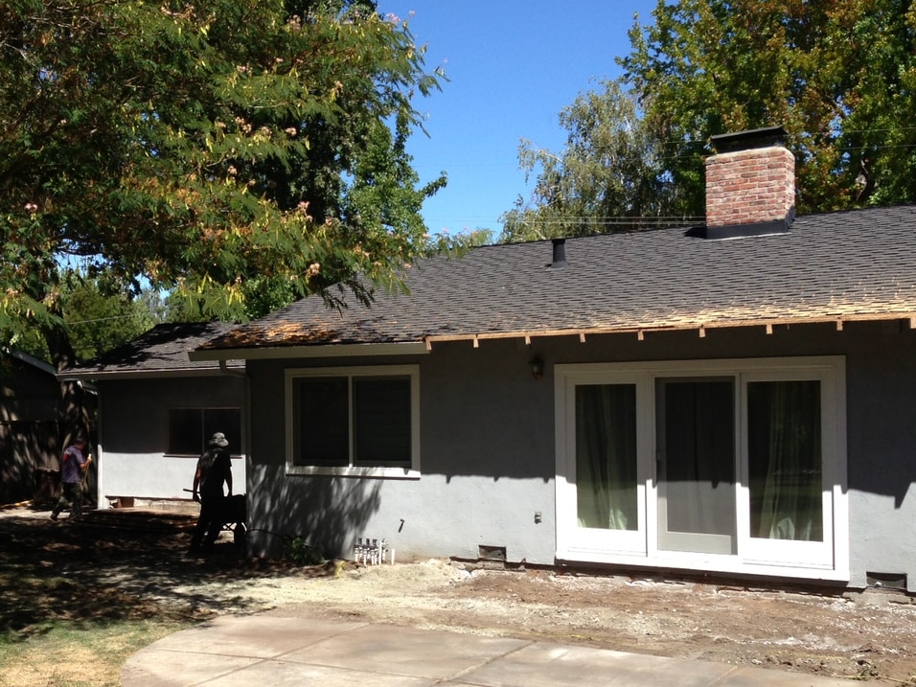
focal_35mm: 46
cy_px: 399
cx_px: 287
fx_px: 1217
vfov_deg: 31.5
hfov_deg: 40.6
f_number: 2.4
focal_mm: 4.13
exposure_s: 1/968
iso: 50
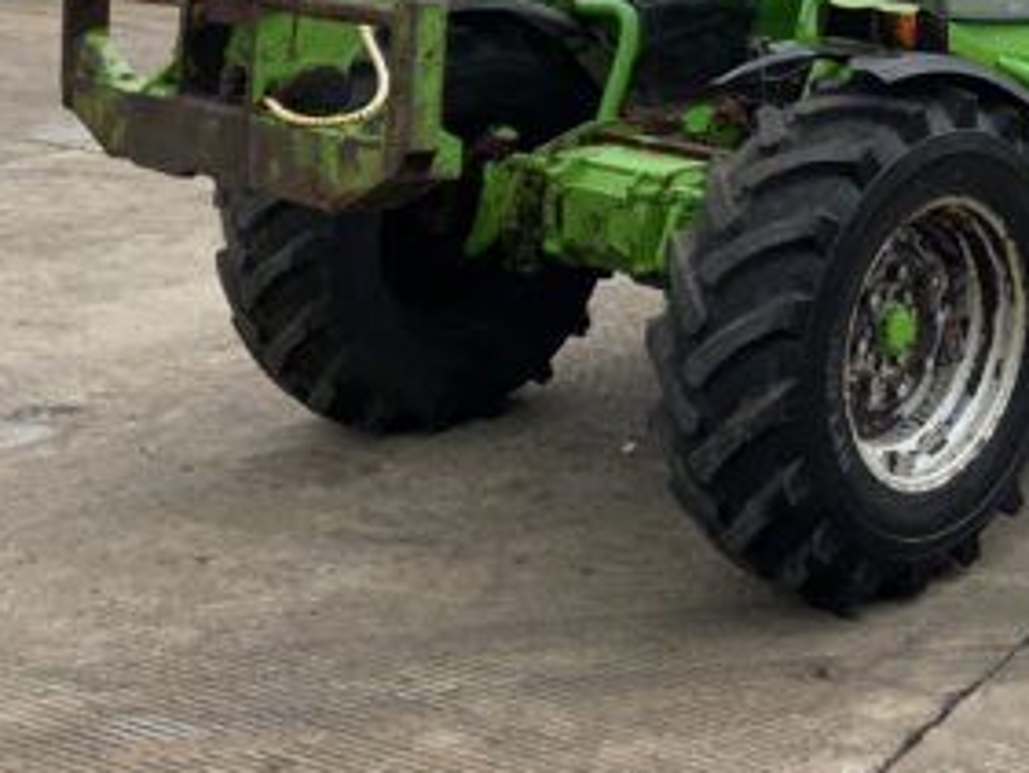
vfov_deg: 21.5
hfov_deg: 28.1
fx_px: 1963
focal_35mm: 66
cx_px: 956
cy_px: 7
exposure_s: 1/370
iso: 16
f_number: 1.8
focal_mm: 3
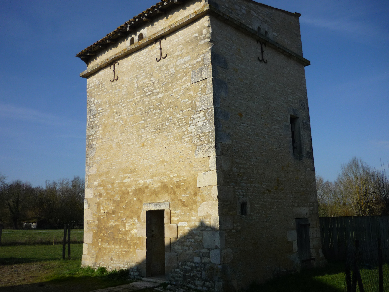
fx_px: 371
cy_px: 146
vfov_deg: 42.9
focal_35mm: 33
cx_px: 194
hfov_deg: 55.4
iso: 100
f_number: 8
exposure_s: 1/320
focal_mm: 5.5
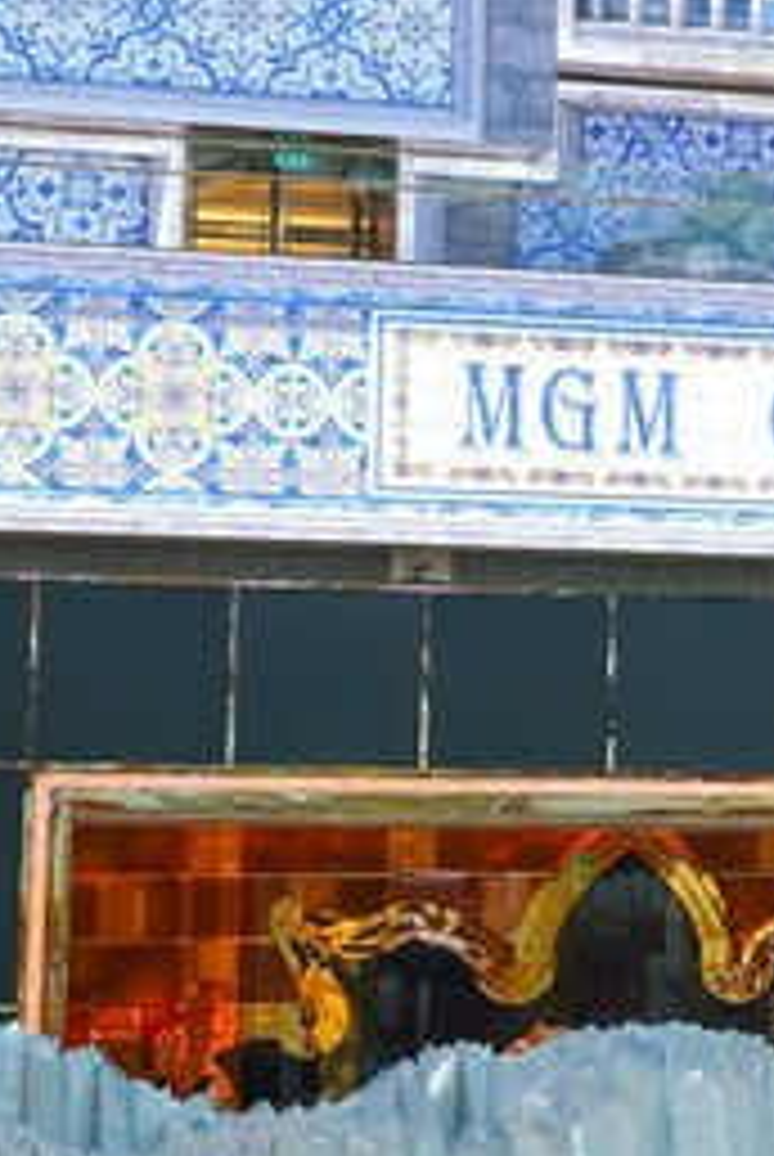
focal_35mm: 132
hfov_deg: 10.1
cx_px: 1102
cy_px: 292
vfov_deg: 15.4
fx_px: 4245
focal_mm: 40
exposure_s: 1/60
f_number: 3.2
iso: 100
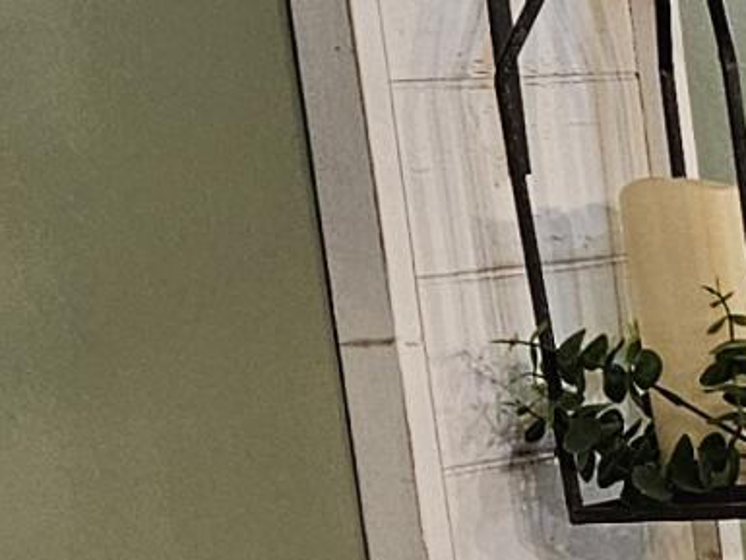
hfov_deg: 9.8
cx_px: 1787
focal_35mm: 179
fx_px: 3859
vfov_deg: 8.1
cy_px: 878
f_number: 1.8
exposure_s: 1/120
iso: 250
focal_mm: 5.4
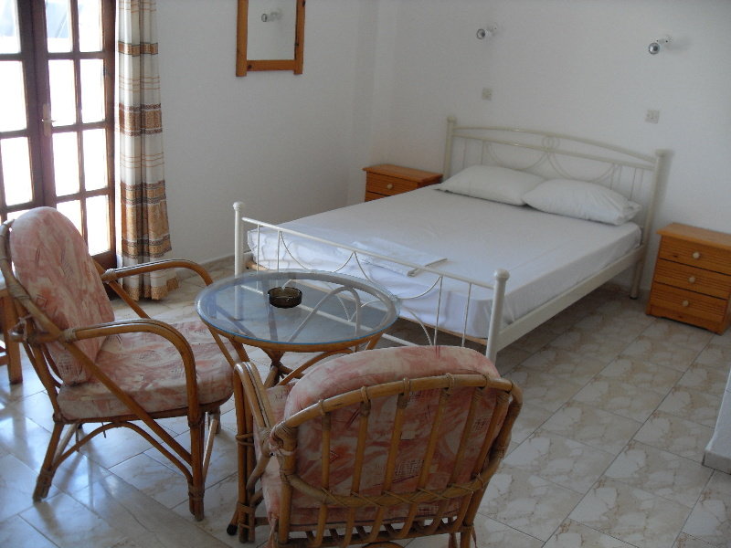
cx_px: 366
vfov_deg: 40.7
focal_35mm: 35
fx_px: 739
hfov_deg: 52.6
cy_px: 274
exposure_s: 1/45
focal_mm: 6.3
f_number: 2.8
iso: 100
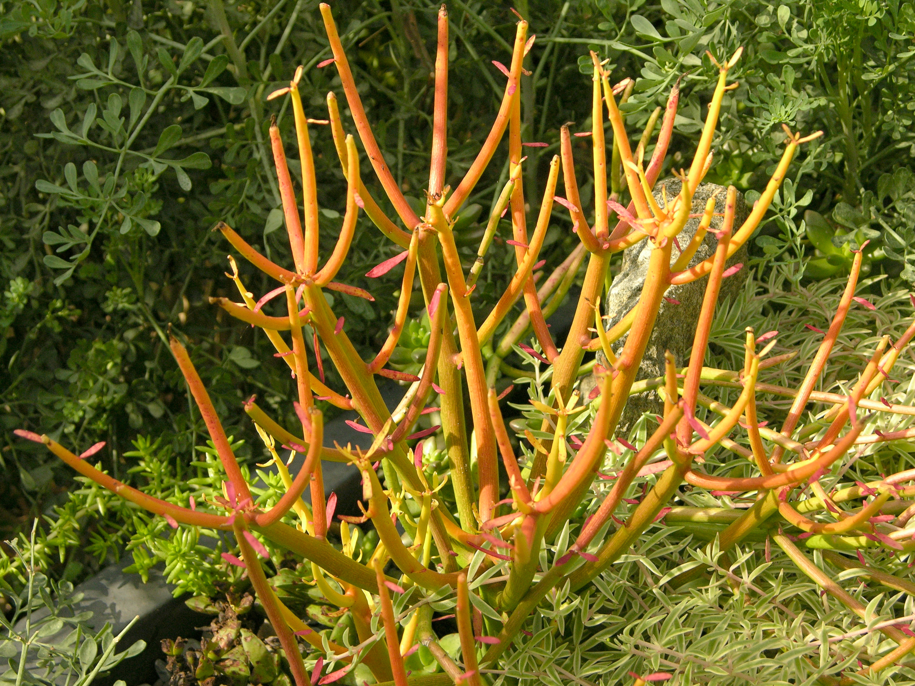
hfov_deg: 7.3
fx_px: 7216
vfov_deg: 5.4
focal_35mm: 273
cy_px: 343
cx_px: 458
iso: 100
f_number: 4.6
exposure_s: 1/308
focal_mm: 27.3
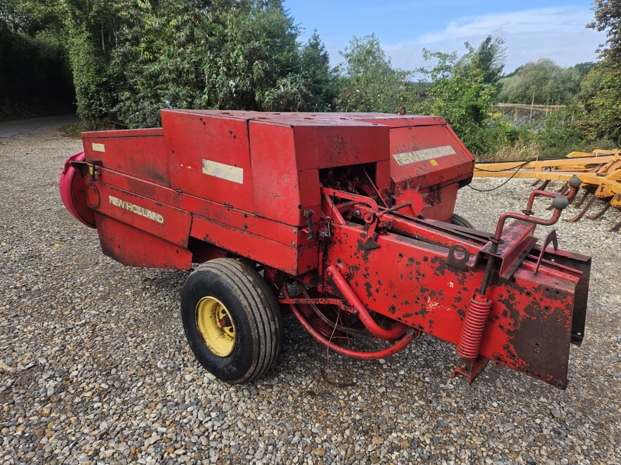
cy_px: 232
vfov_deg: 58.9
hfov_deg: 73.9
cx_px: 310
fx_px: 413
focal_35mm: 23
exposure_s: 1/758
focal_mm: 5.4
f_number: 1.8
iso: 32
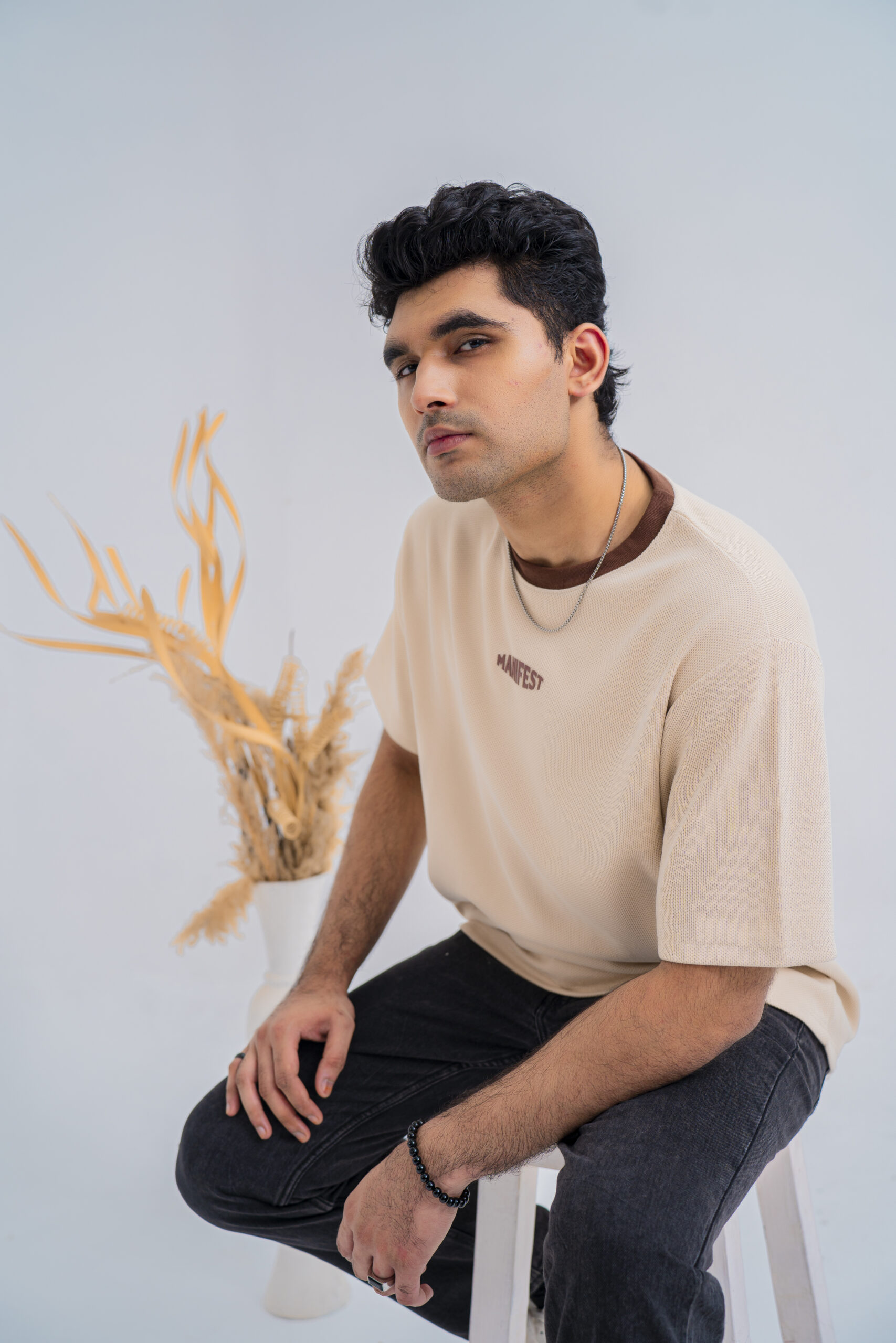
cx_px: 448
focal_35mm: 39
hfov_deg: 34.2
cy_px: 672
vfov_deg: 49.6
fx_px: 1456
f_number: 3.5
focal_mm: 39
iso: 160
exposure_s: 1/125
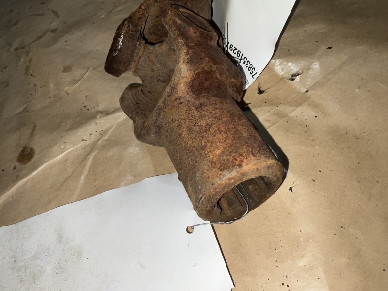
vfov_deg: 48.2
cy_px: 146
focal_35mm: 29
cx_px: 194
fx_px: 325
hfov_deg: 61.7
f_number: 1.8
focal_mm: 3
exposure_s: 1/149
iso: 16
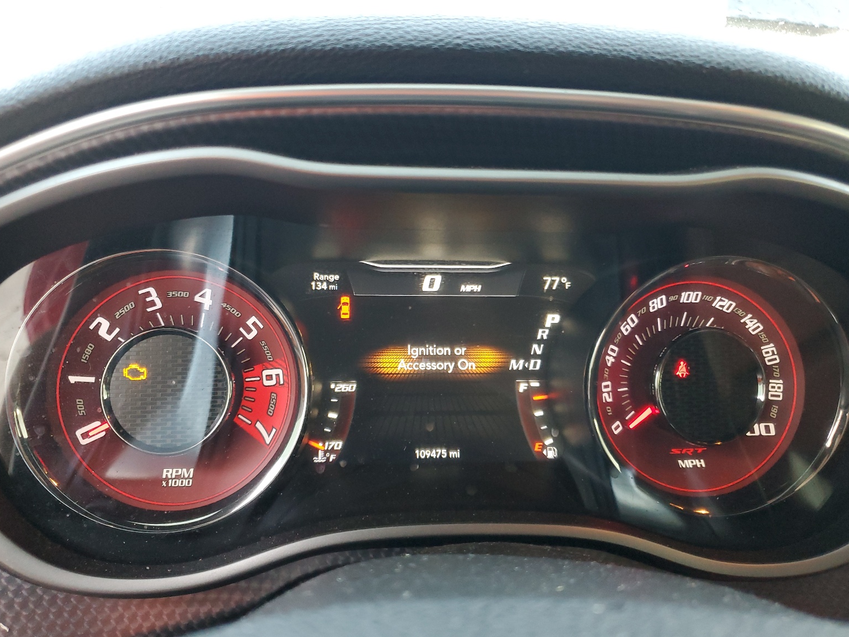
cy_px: 328
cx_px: 415
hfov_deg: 65.3
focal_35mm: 27
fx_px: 662
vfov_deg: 51.4
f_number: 1.5
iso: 199
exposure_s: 1/60.2
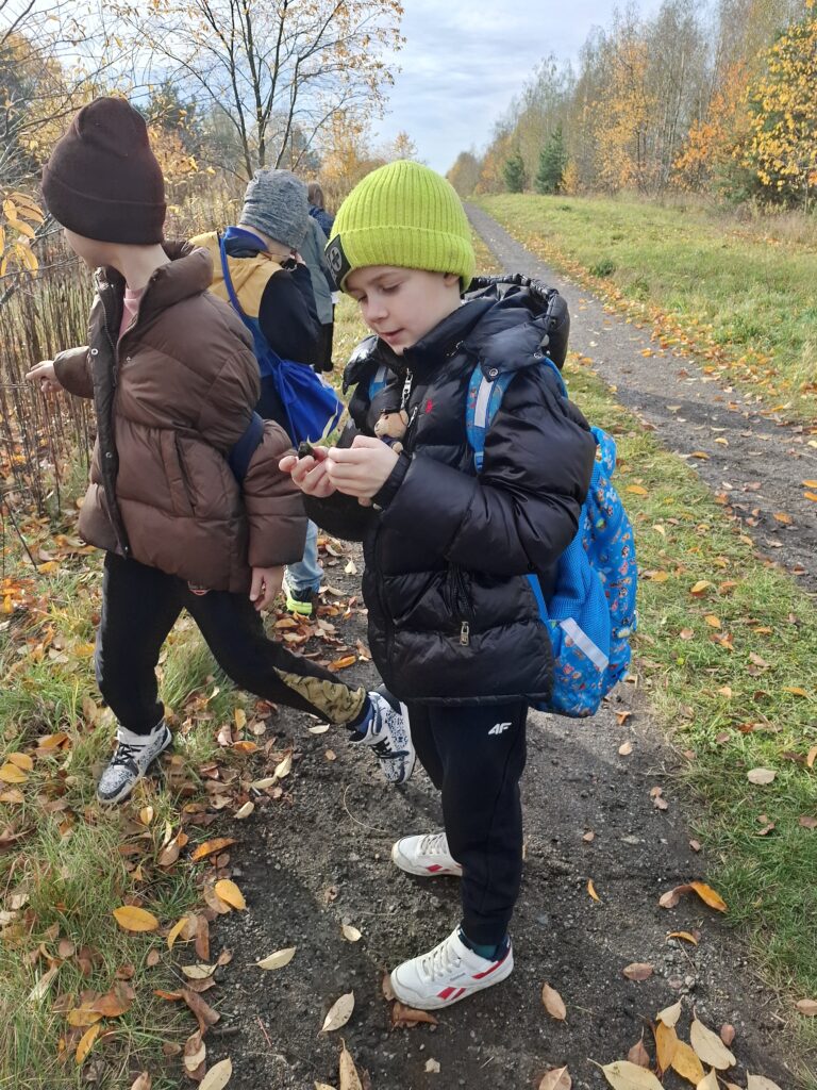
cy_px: 545
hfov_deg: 58.9
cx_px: 408
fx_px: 724
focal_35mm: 23
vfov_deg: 73.9
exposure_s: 1/743
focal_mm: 5.54
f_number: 1.8
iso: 50
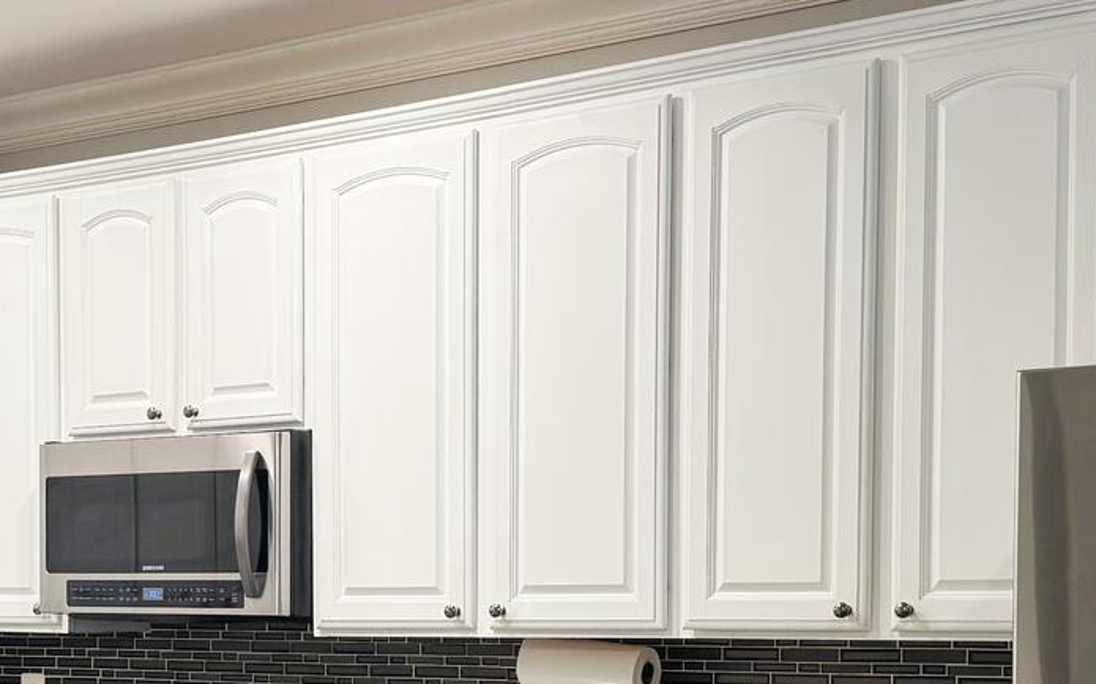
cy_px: 665
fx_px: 2240
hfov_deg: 27.2
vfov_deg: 17.0
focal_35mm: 75
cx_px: 304
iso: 125
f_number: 1.78
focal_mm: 6.76
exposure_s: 1/60
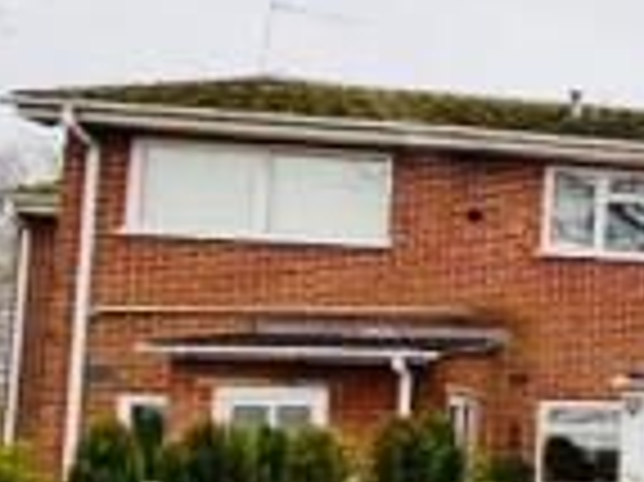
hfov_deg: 21.8
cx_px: 1151
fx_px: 1060
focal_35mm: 57
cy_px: 385
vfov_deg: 25.2
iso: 50
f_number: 2.2
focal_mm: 2.22
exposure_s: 1/326
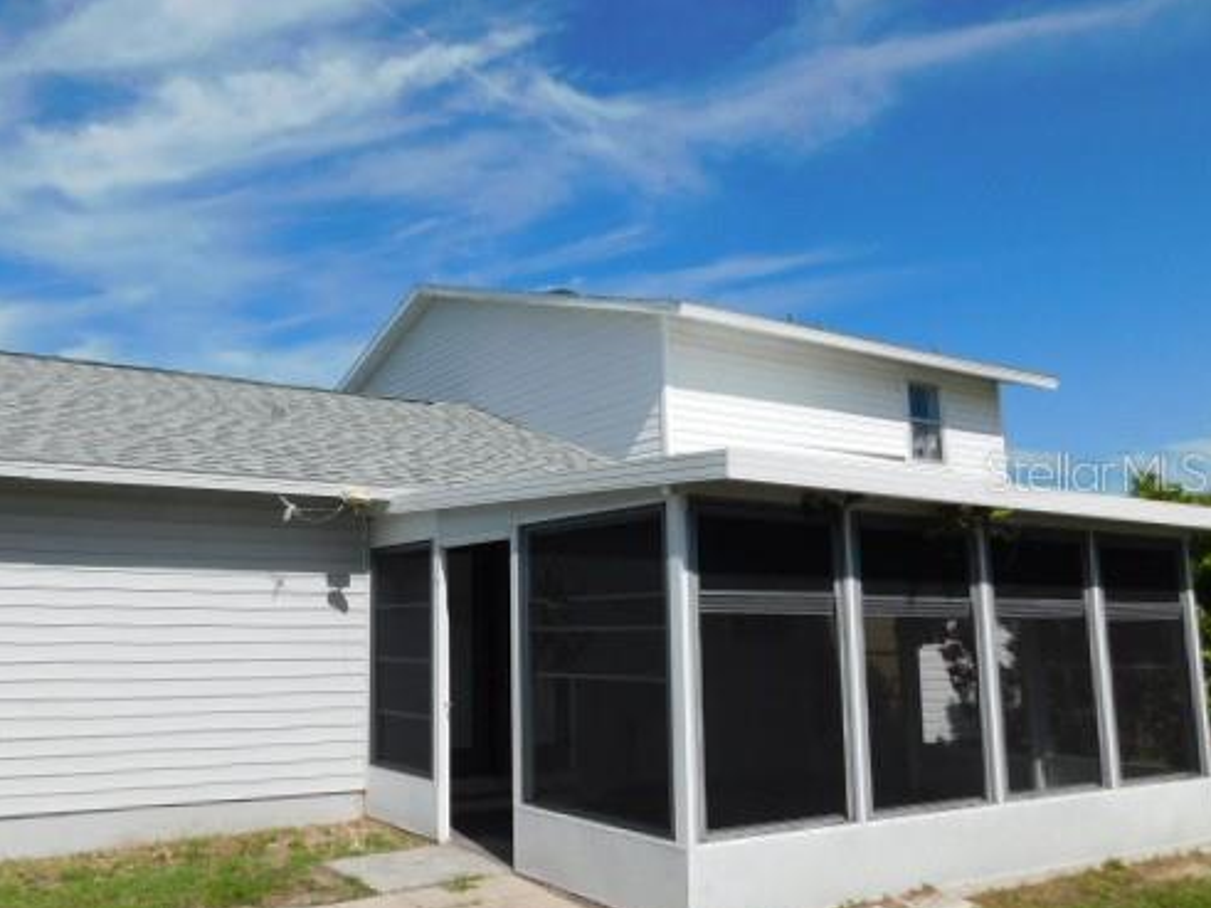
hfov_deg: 58.9
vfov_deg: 46.8
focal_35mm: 30
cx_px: 429
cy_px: 471
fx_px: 1049
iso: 125
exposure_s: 1/800
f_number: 6
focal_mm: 4
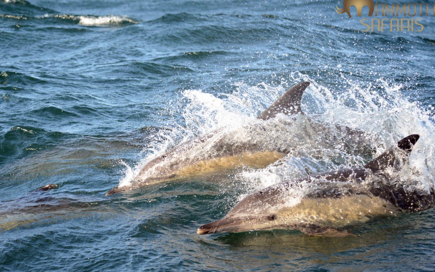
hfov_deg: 16.3
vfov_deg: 10.2
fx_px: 1518
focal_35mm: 128
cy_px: 134
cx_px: 219
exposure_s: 1/1600
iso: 1000
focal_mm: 120
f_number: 5.6
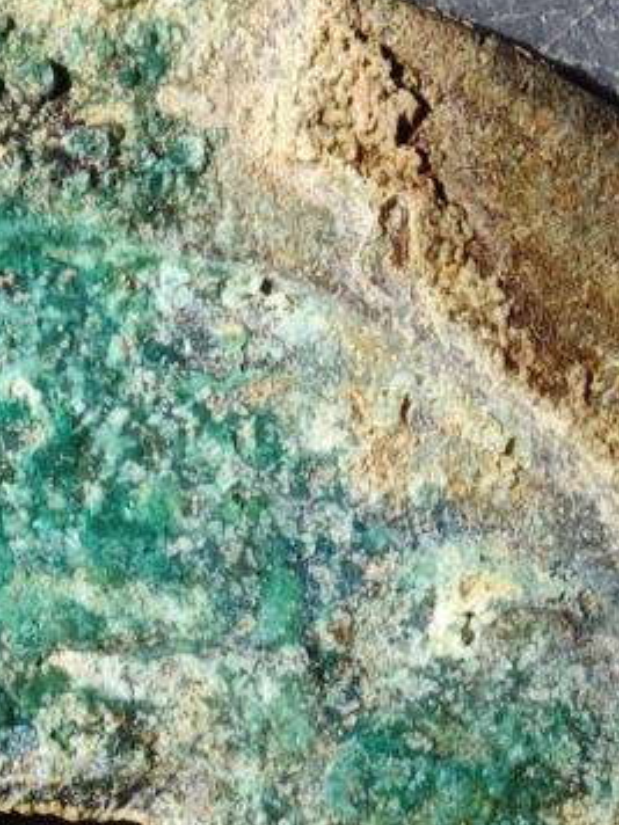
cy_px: 1187
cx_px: 72
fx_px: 10610
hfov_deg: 3.3
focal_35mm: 445
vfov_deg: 4.4
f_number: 2
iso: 320
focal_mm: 9
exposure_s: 1/100
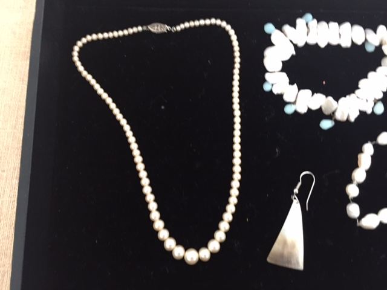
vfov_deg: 48.2
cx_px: 194
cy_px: 145
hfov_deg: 61.7
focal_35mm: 29
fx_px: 324
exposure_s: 1/17
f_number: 2.2
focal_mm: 4.15
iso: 250
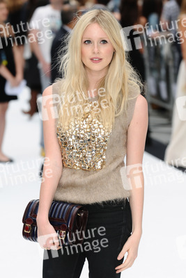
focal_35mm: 158
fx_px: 1219
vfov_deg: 13.0
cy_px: 139
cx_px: 93
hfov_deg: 8.7
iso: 320
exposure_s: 1/160
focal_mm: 105
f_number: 4
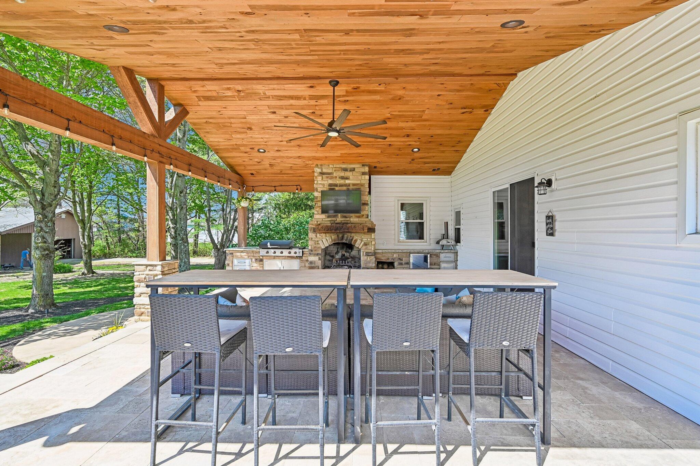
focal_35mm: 16
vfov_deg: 75.5
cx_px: 350
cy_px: 233
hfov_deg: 98.5
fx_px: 301
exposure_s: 1/500
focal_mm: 15.5
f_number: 4.8
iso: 400
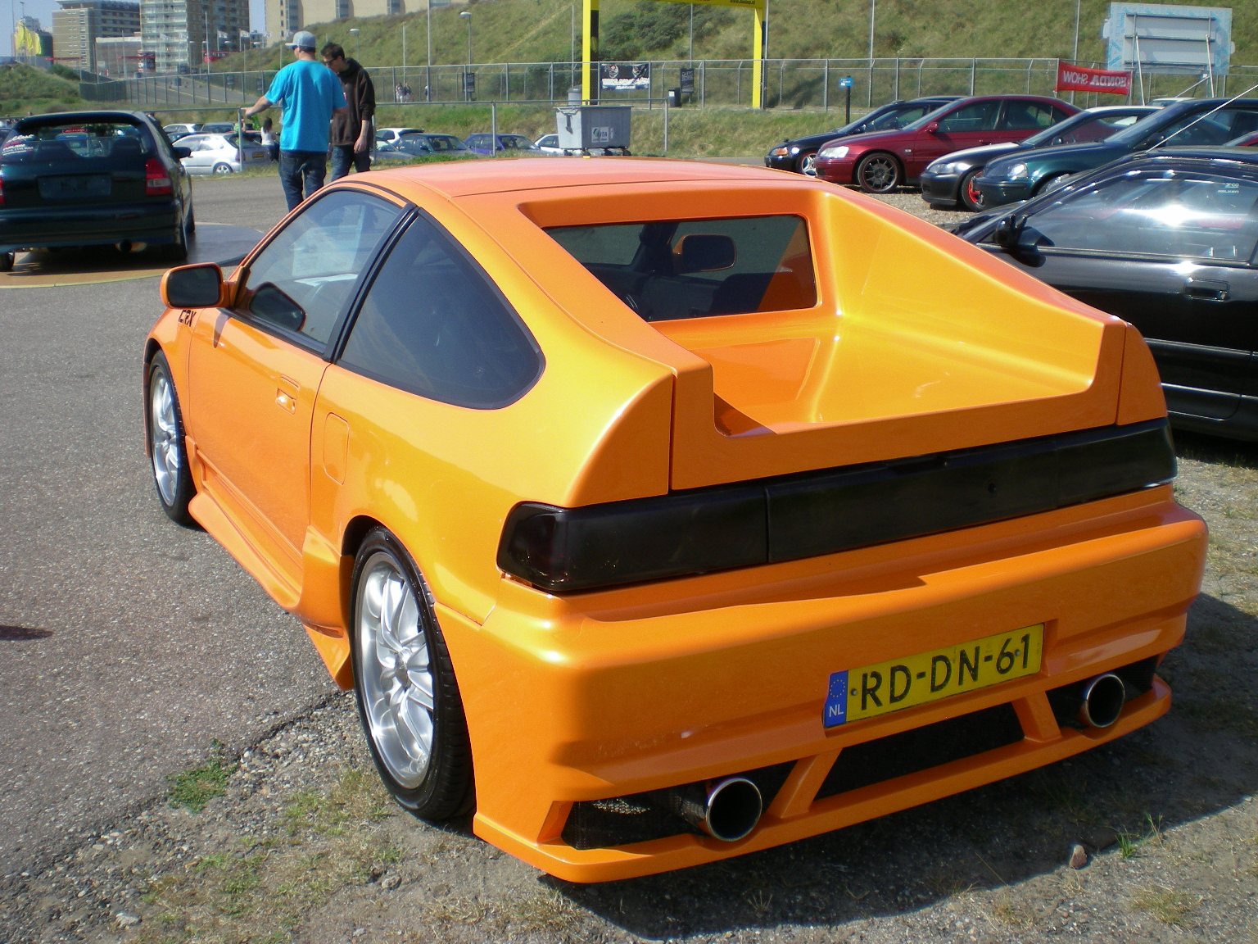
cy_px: 472
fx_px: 1381
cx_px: 629
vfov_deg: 37.7
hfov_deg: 49.0
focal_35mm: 38
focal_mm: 6.3
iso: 50
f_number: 4.6
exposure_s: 1/353
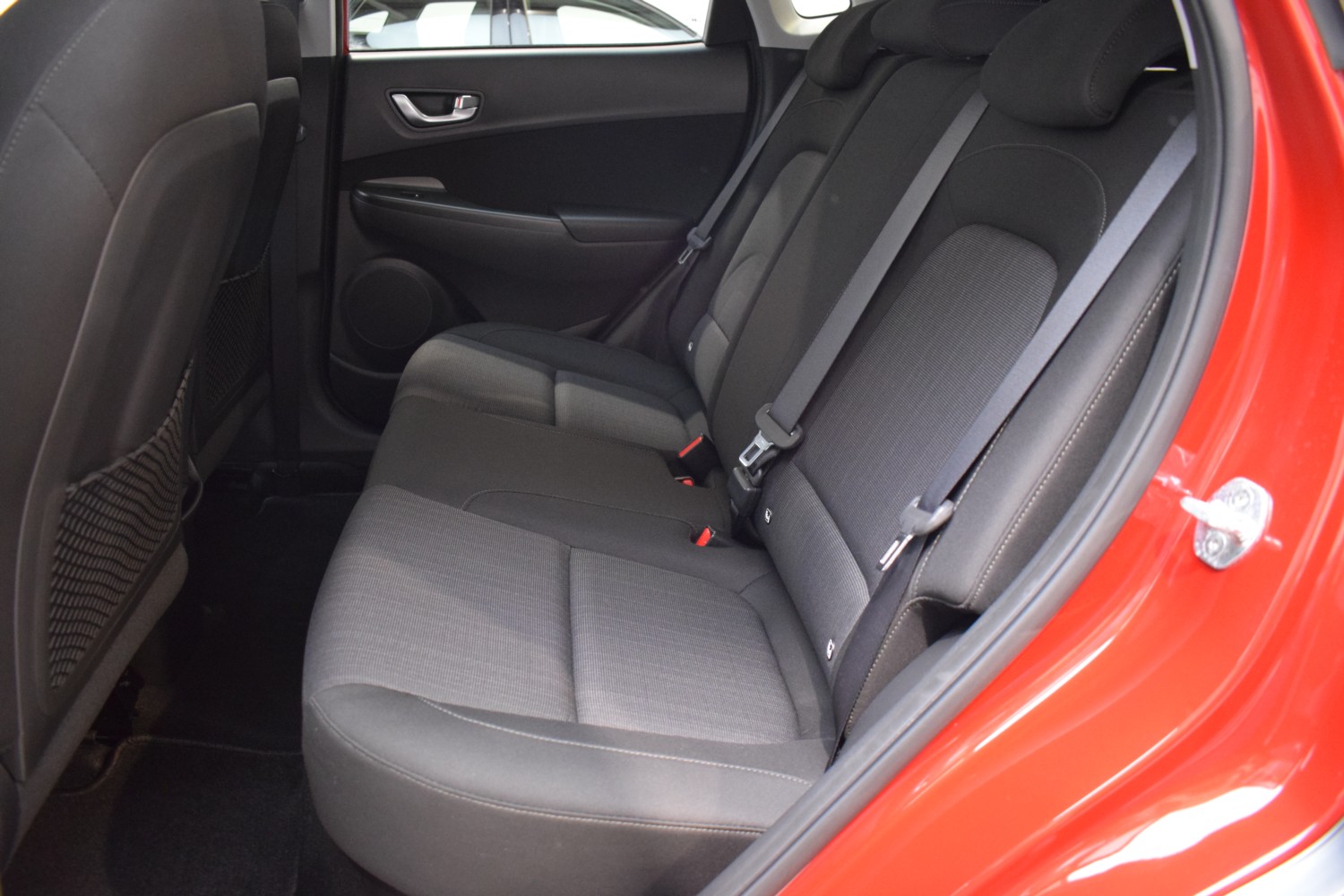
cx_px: 672
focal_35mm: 27
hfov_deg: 67.4
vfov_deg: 47.9
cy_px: 448
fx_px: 1008
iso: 3200
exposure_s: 1/25
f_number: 3.5
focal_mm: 18
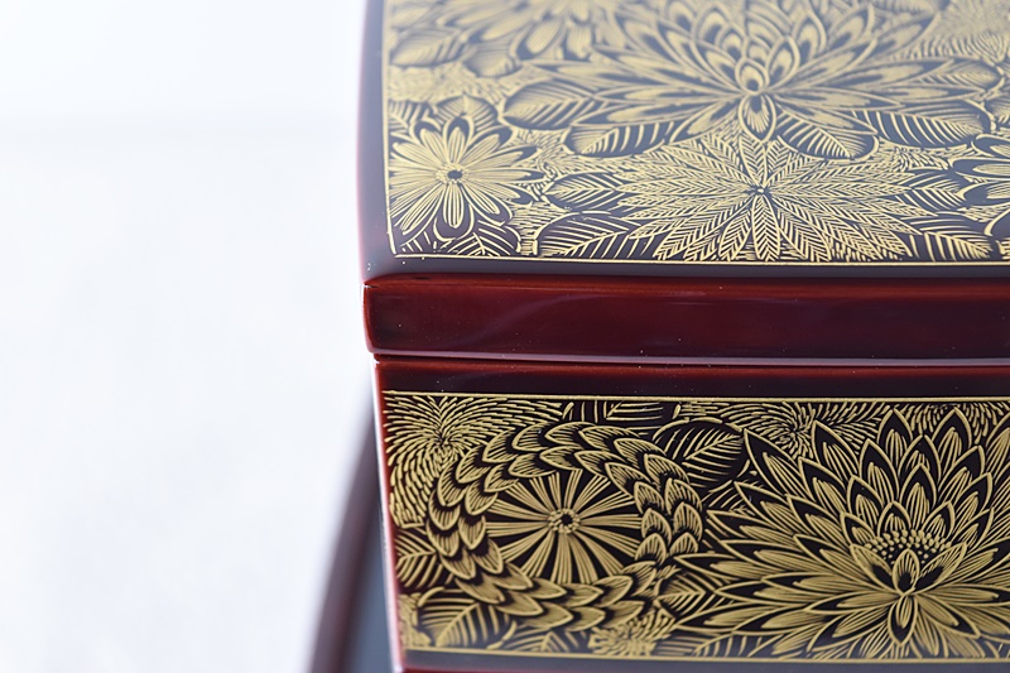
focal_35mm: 82
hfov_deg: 24.6
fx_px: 2314
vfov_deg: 16.5
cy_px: 336
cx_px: 505
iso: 800
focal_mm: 55
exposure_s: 1/6
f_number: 6.3
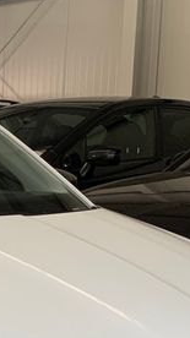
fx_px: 942
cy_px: 331
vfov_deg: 19.8
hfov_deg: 10.7
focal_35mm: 105
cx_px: -168
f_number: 1.8
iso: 80
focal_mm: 4.25
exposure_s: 1/121
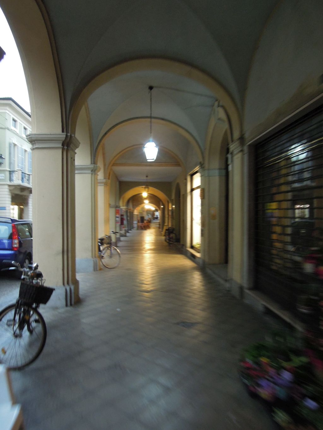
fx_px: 299
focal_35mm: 24
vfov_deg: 71.6
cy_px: 215
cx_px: 162
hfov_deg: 56.8
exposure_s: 1/10
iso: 400
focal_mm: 4.3
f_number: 2.8
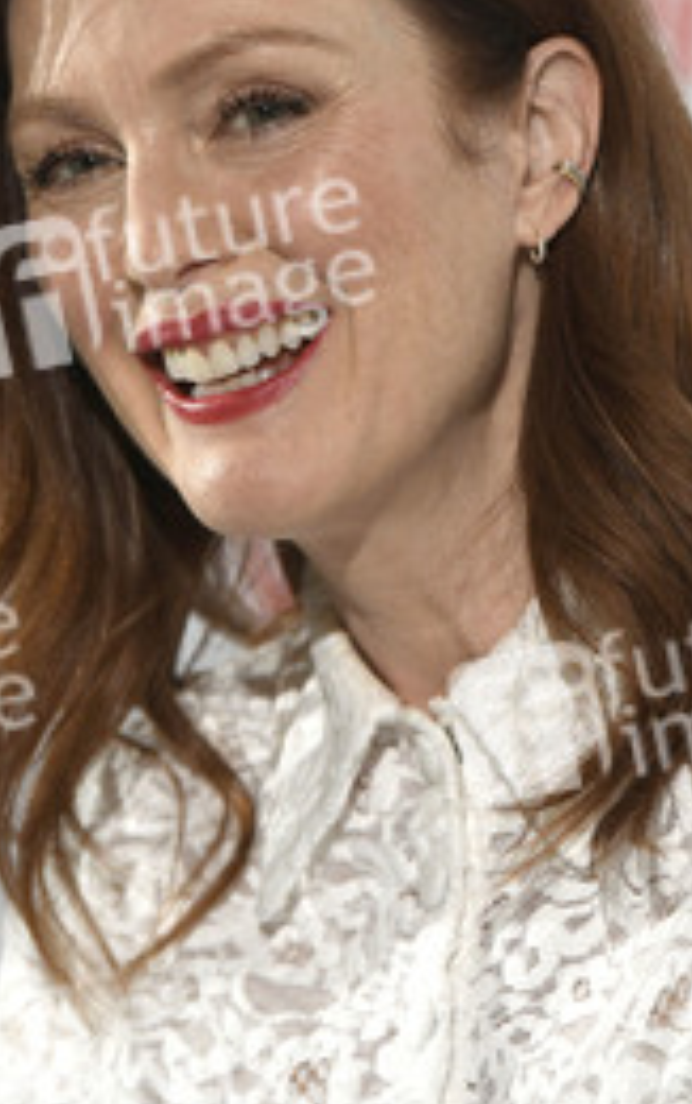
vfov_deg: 6.7
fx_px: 9424
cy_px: 493
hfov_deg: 4.2
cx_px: 280
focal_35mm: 313
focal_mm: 200
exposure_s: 1/250
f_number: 5
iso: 2500
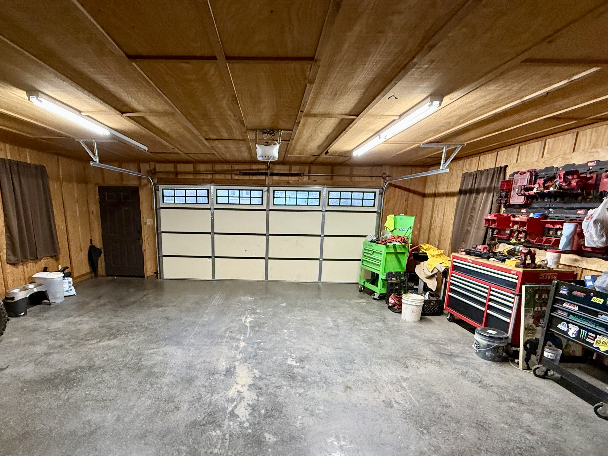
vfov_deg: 70.8
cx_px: 265
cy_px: 275
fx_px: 316
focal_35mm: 18
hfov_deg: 87.3
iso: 400
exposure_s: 1/60
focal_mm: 2.22
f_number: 2.2
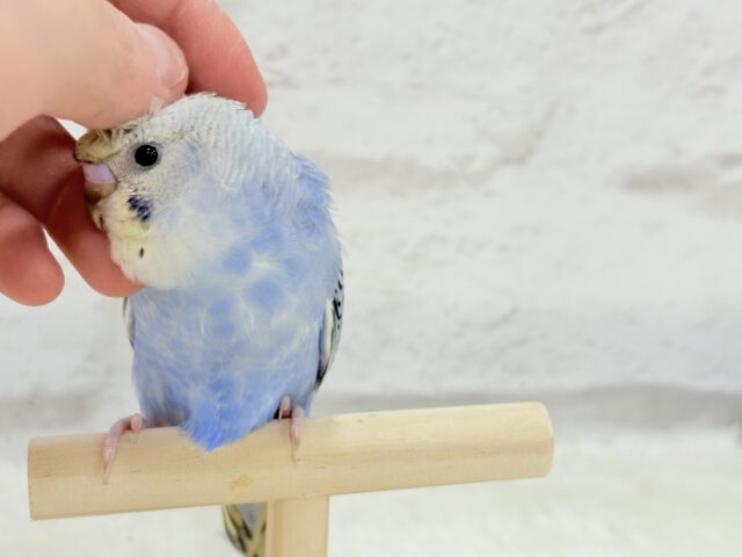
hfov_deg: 36.8
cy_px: 278
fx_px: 1115
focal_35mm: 52
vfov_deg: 28.0
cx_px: 371
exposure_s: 1/100
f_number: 1.6
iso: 100
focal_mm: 5.96
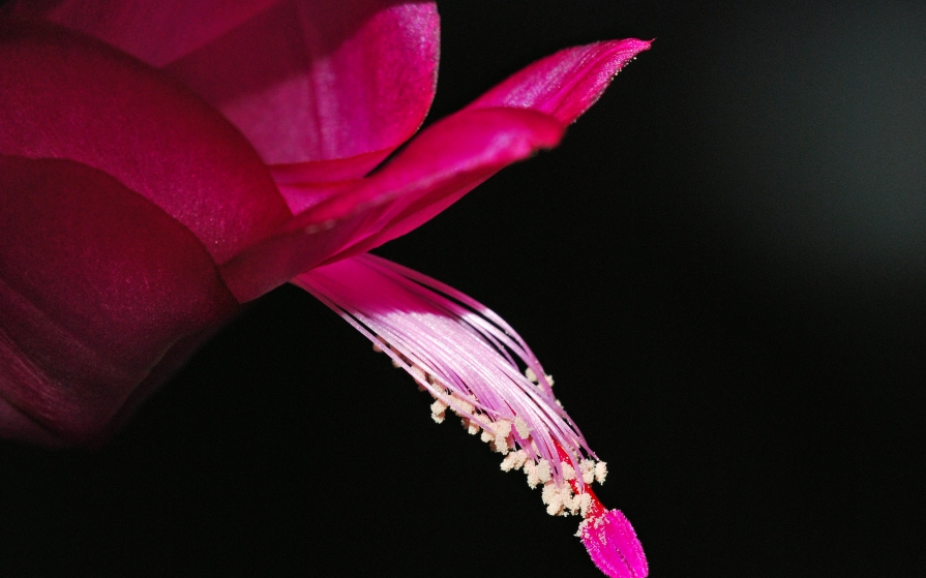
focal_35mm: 277
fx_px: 6989
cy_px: 297
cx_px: 461
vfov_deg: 4.7
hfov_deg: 7.6
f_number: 10
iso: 450
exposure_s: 1/320
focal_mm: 180
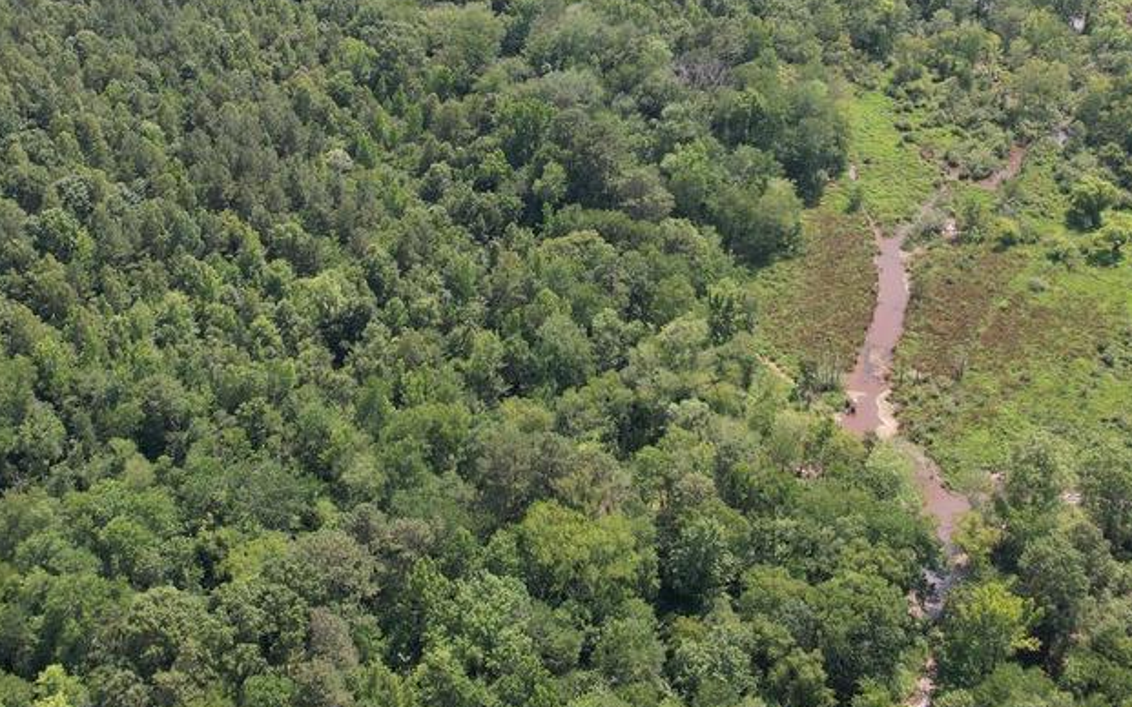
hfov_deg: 38.9
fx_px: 1604
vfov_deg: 24.6
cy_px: 180
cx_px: 572
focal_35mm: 52
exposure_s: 1/800
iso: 110
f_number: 2.8
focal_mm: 8.38
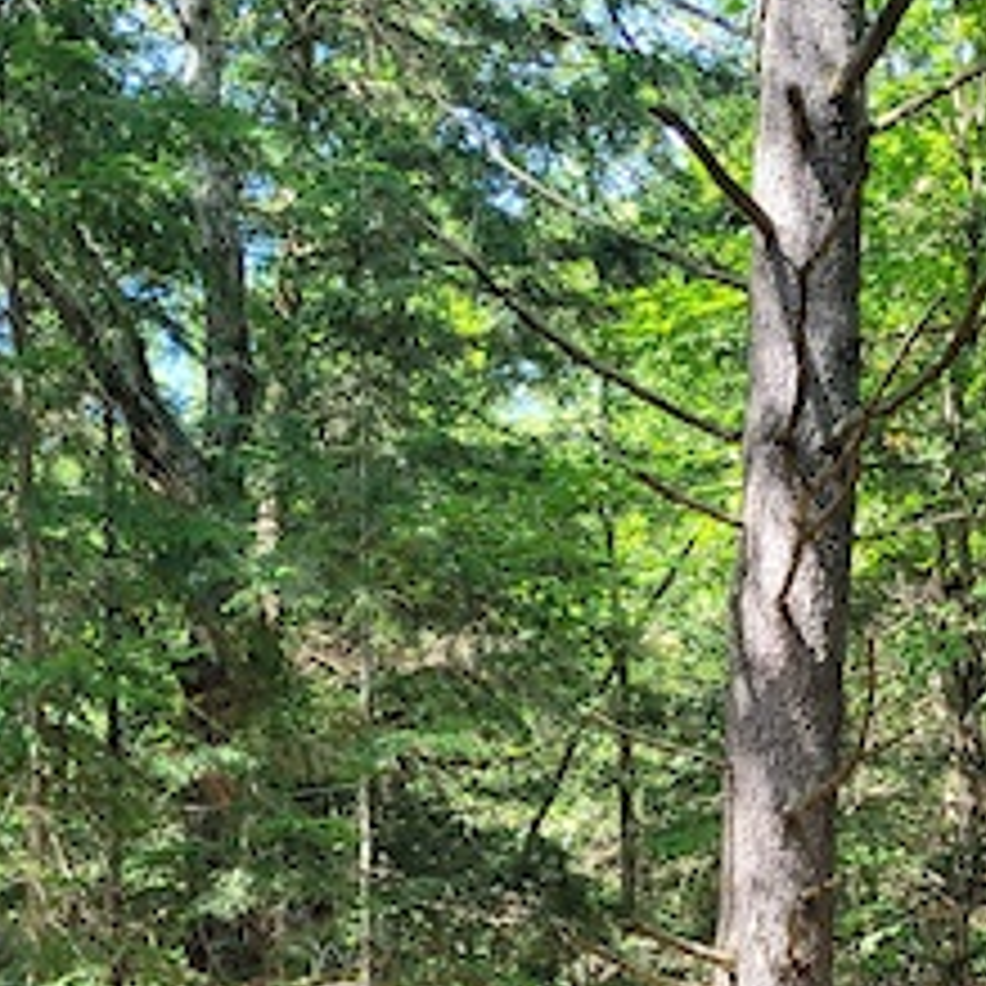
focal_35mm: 84
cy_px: 1369
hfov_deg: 20.4
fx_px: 2707
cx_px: 788
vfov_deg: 18.8
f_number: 1.8
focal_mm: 5.4
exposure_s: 1/120
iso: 64
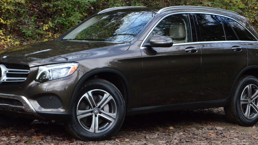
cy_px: 39
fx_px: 712
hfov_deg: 20.5
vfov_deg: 11.6
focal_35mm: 104
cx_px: 118
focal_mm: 46
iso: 4000
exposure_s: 1/500
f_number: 11
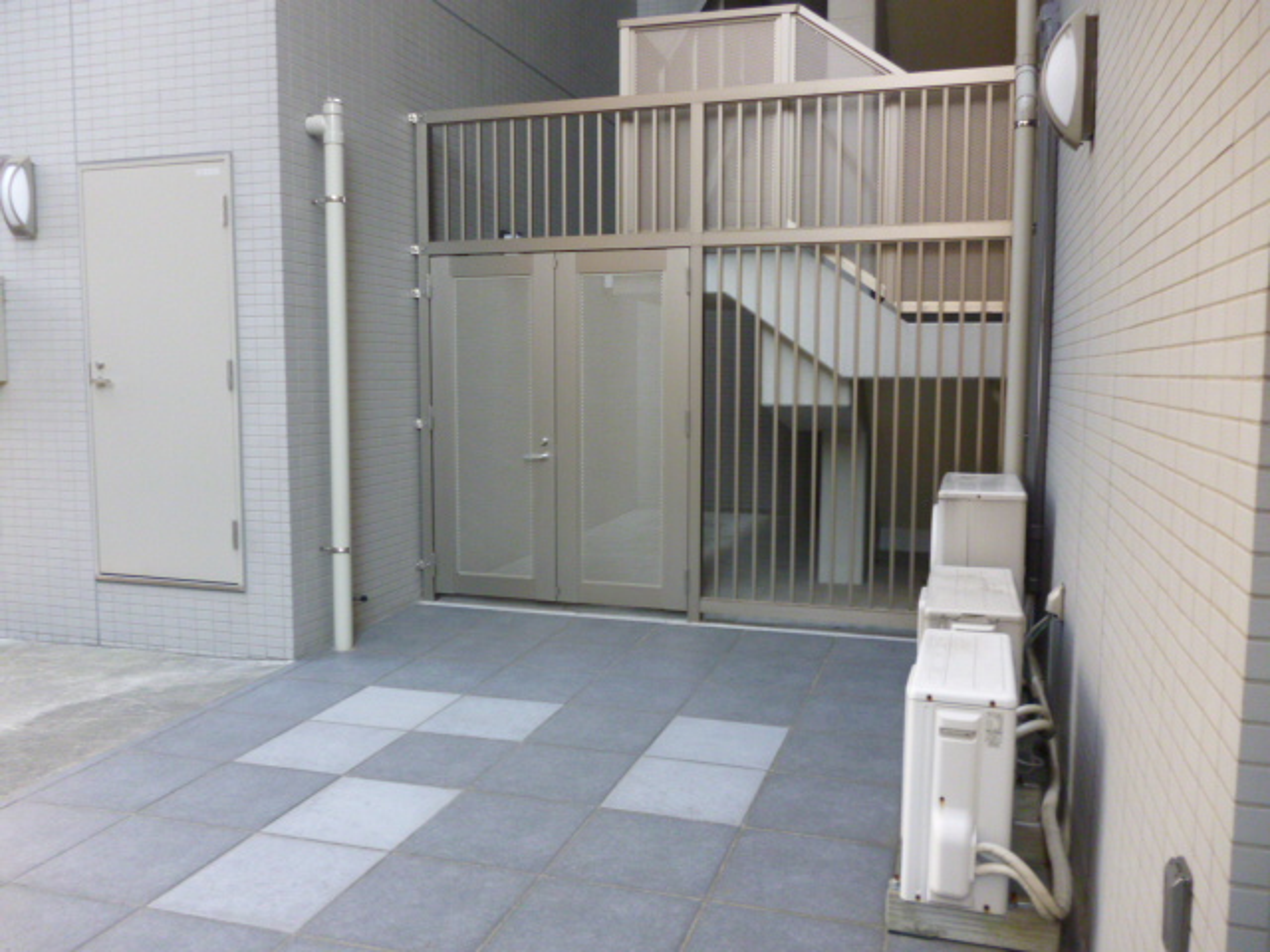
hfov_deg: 63.4
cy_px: 476
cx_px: 635
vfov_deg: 49.7
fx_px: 1027
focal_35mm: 28
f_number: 3.1
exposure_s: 1/125
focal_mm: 5
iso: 400
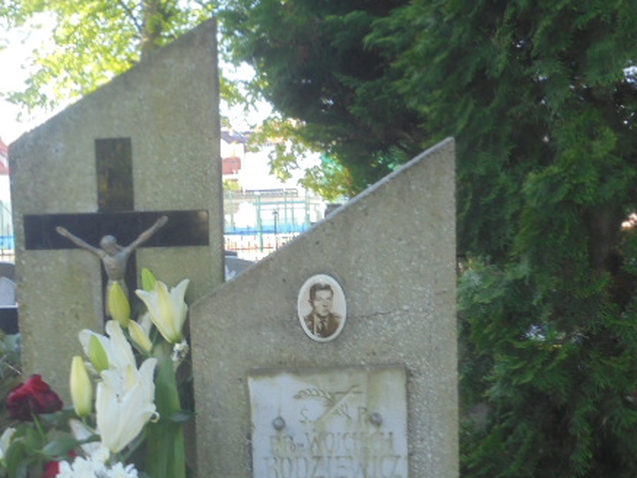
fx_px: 1325
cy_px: 329
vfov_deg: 20.4
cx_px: 297
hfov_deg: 27.0
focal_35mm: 72
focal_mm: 8.9
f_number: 4.8
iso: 100
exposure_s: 1/30
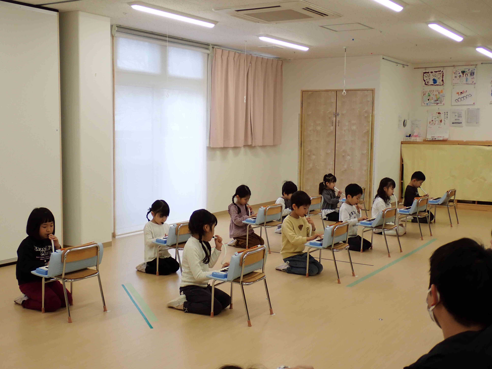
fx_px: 625
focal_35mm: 44
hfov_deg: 42.9
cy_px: 184
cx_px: 246
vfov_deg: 32.9
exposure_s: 1/125
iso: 200
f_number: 2.9
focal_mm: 7.8
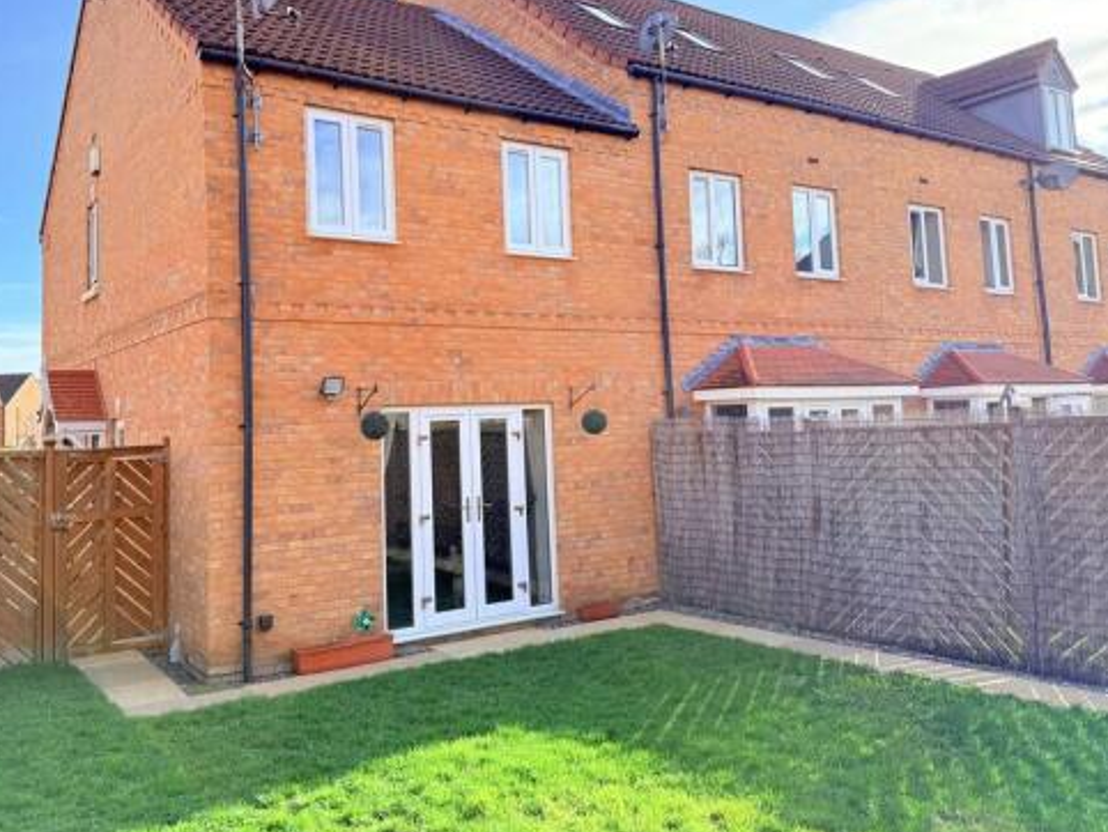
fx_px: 929
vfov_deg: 48.0
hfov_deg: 61.3
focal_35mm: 29
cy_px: 341
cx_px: 470
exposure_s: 1/2232
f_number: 1.78
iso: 100
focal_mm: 6.76
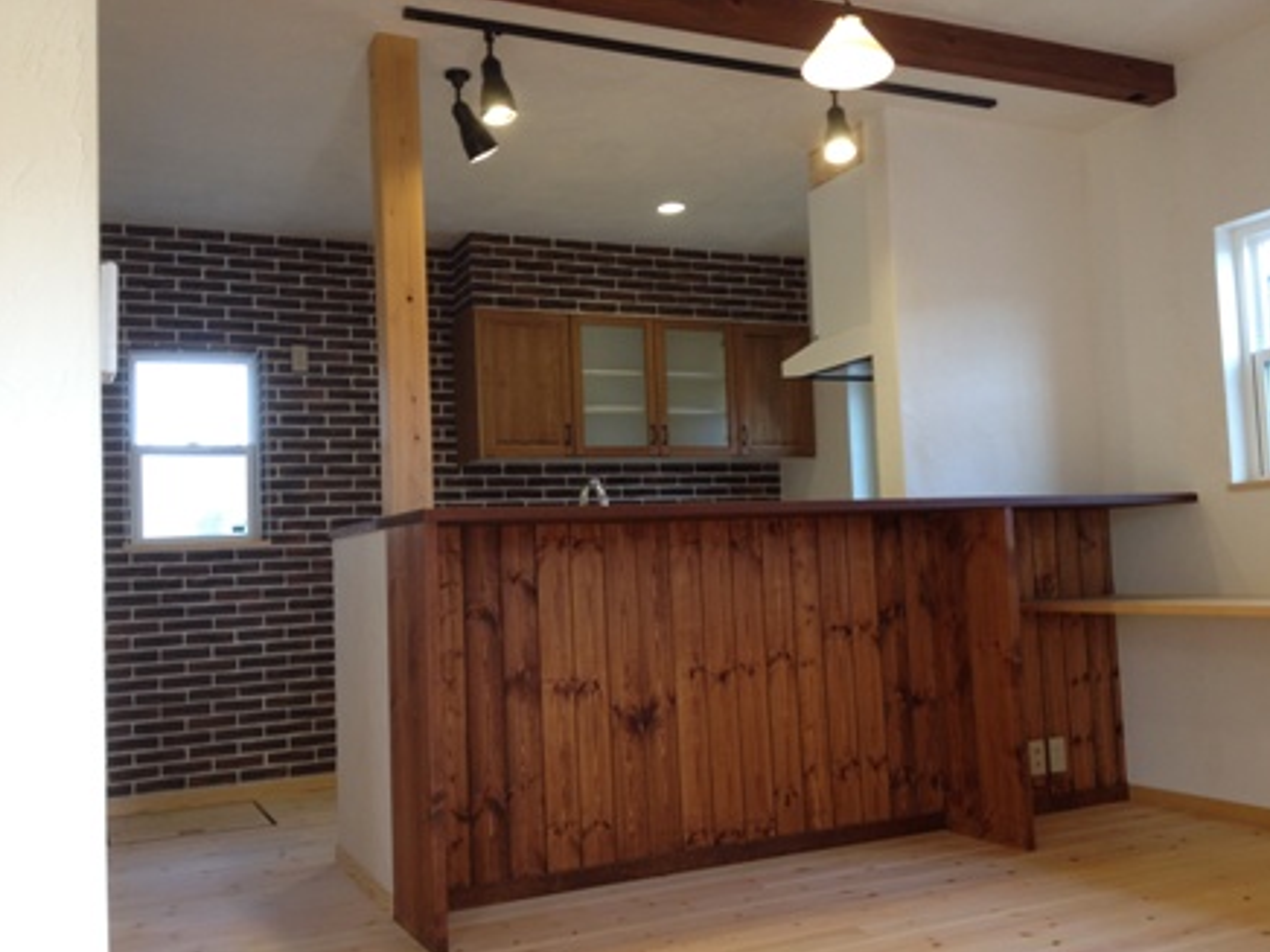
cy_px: 486
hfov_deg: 51.4
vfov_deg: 39.7
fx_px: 1321
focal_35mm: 36
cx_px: 650
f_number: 2.4
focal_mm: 4.28
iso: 80
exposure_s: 1/40
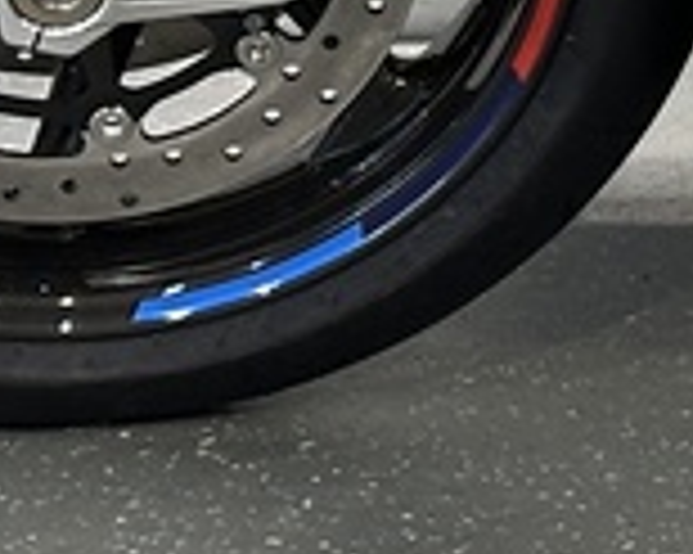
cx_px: 1742
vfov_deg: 4.2
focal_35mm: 365
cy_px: -545
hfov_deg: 5.1
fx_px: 7481
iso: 100
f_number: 1.78
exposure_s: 1/50
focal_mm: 6.86
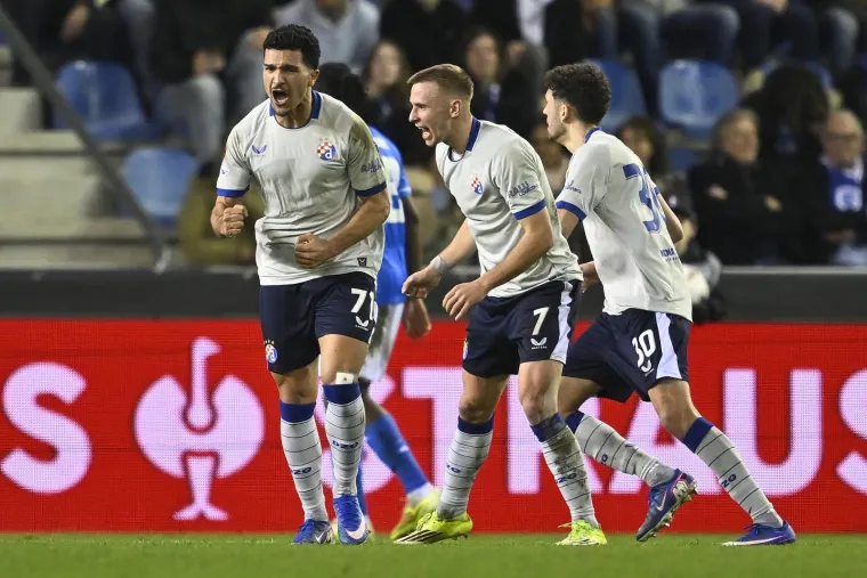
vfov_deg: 2.3
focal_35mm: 600
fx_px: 14452
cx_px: 434
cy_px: 289
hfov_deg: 3.4
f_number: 2.8
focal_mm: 400
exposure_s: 1/1000
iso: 1000
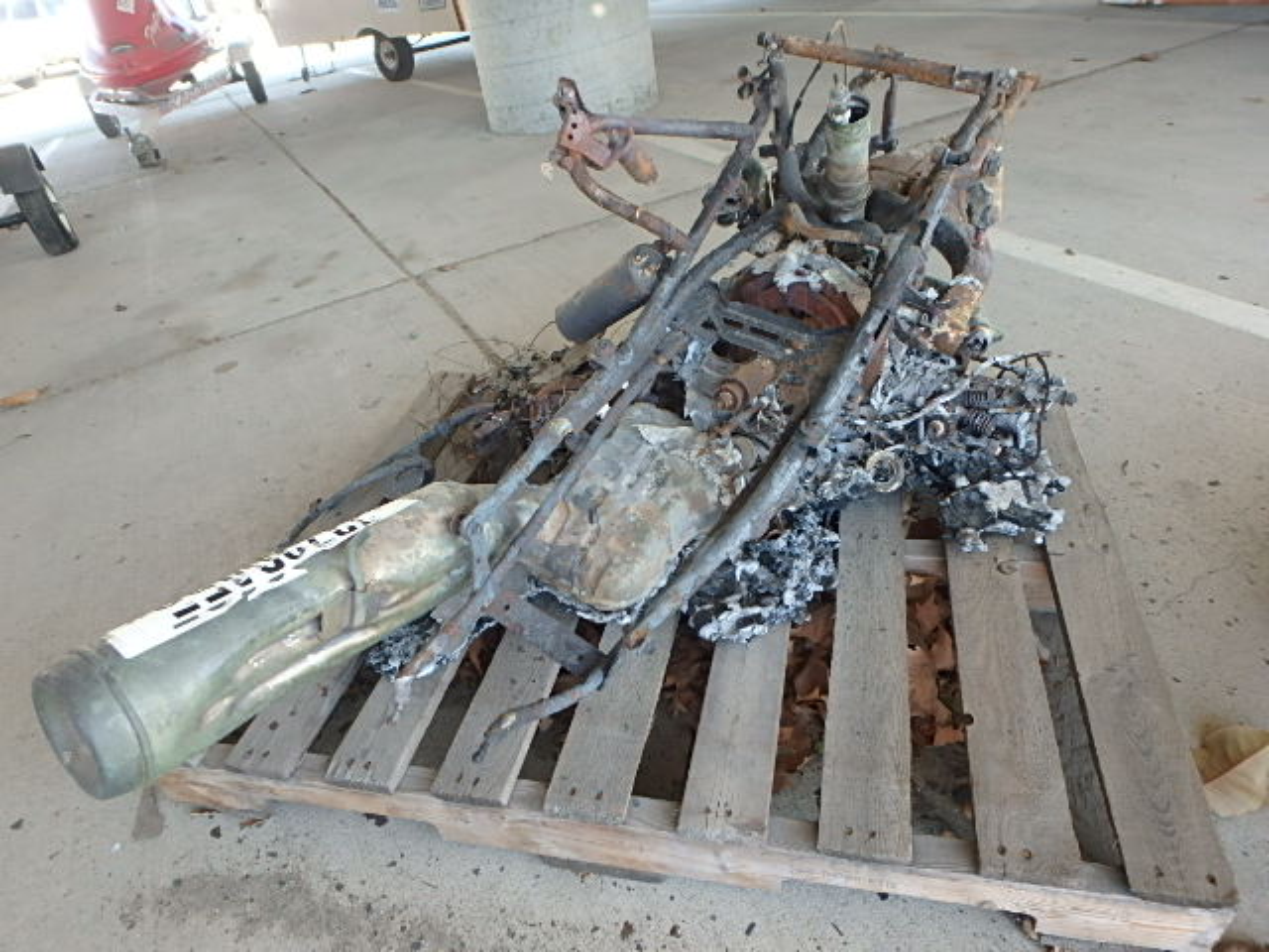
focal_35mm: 21
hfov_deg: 79.0
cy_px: 476
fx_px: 770
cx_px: 634
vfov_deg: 63.4
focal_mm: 3.7
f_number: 3.5
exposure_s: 1/60
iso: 125
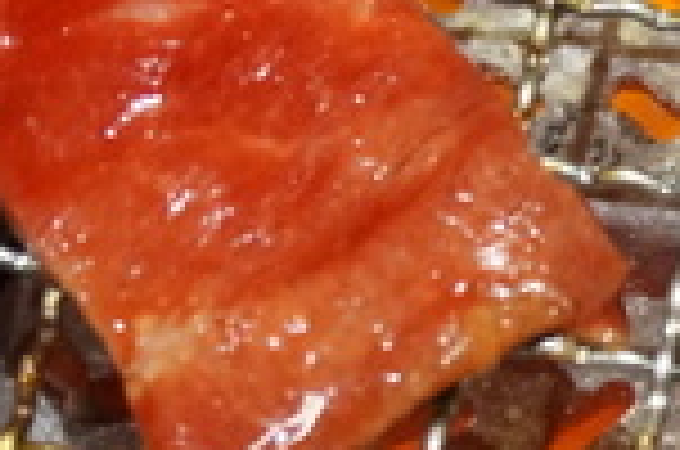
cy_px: 47
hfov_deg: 11.0
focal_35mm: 184
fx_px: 3470
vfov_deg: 7.4
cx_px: 833
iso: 3200
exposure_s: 1/60
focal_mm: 29
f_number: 4.5
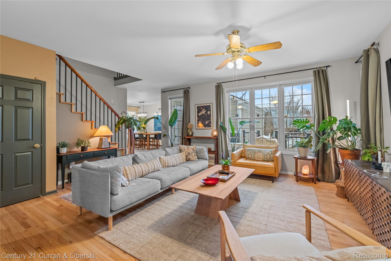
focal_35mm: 15
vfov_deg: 77.3
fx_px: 163
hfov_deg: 100.4
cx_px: 196
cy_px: 130
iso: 640
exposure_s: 1/2
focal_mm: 10
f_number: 7.1
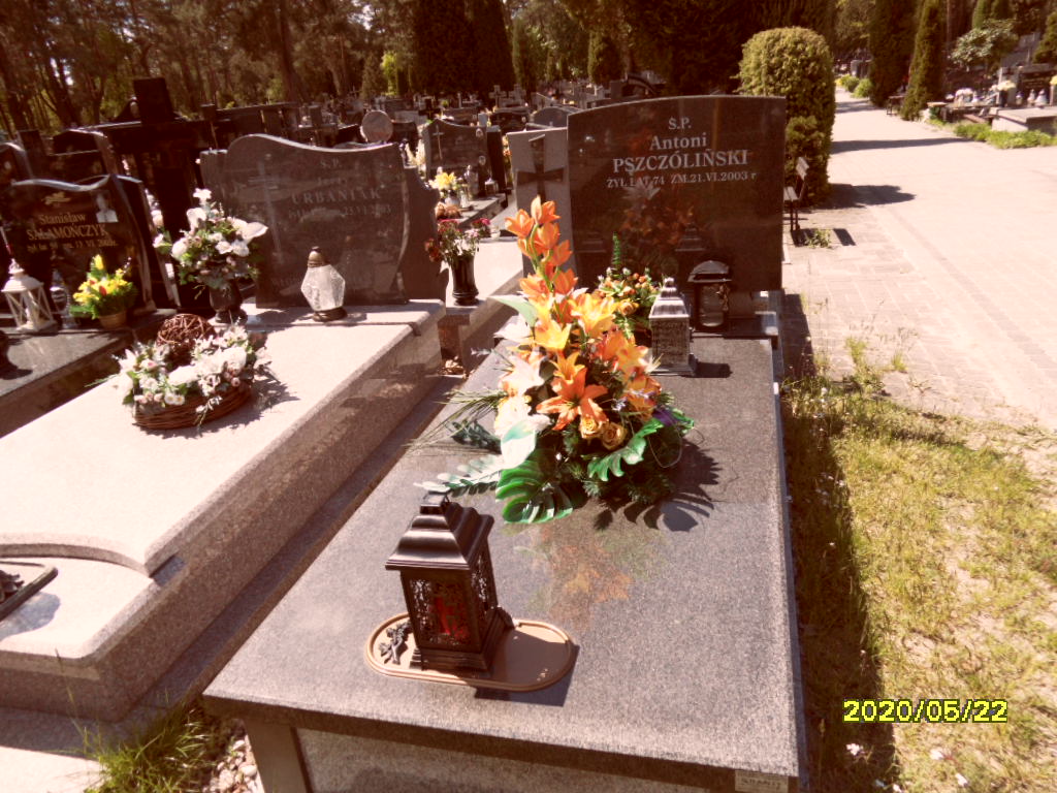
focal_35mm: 24
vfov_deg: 56.8
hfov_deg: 71.6
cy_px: 396
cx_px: 528
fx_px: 733
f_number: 3.2
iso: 80
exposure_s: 1/500
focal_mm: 3.9
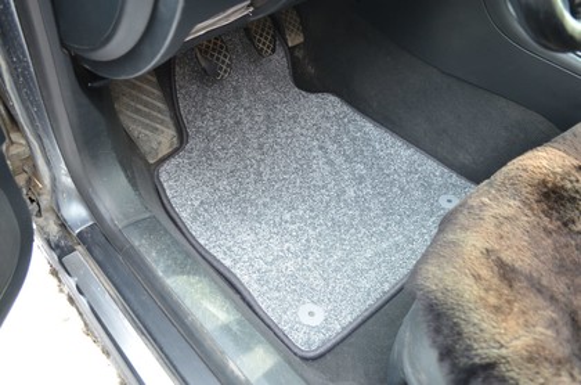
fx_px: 483
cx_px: 290
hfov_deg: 62.0
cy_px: 192
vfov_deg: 43.4
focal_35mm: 30
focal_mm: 20
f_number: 4
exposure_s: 1/60
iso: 450
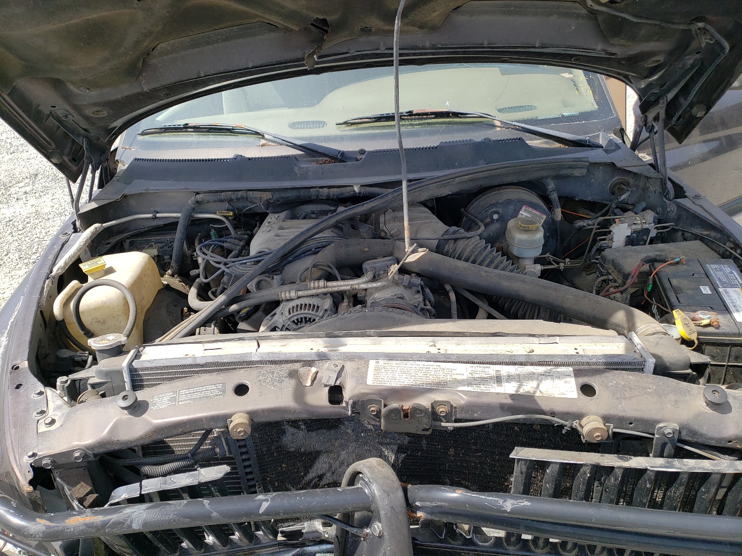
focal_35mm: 26
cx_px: 371
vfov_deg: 53.1
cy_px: 278
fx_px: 557
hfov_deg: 67.3
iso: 50
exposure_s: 1/1250
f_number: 1.5
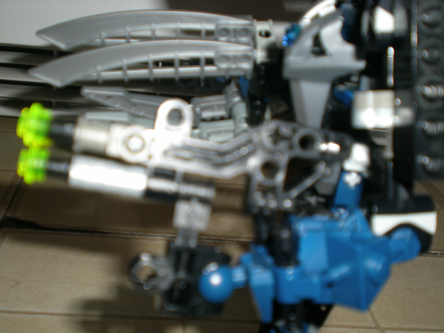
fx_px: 564
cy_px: 166
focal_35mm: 44
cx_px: 222
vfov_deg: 32.9
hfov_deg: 42.9
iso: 50
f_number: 3.5
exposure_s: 1/60
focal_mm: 7.4
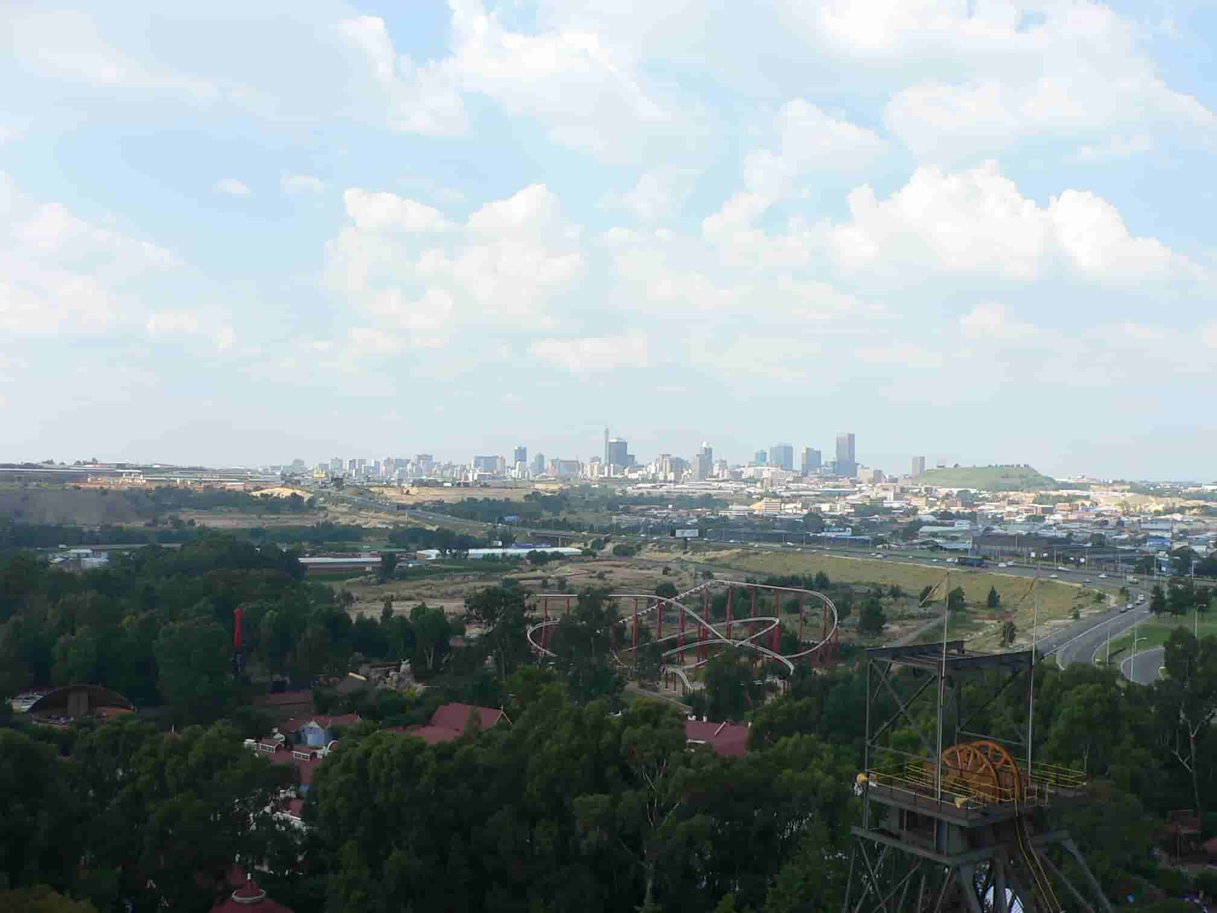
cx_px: 608
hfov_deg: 52.6
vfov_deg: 40.7
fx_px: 1231
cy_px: 456
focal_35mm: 35
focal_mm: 4.6
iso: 80
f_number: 4
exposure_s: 1/400
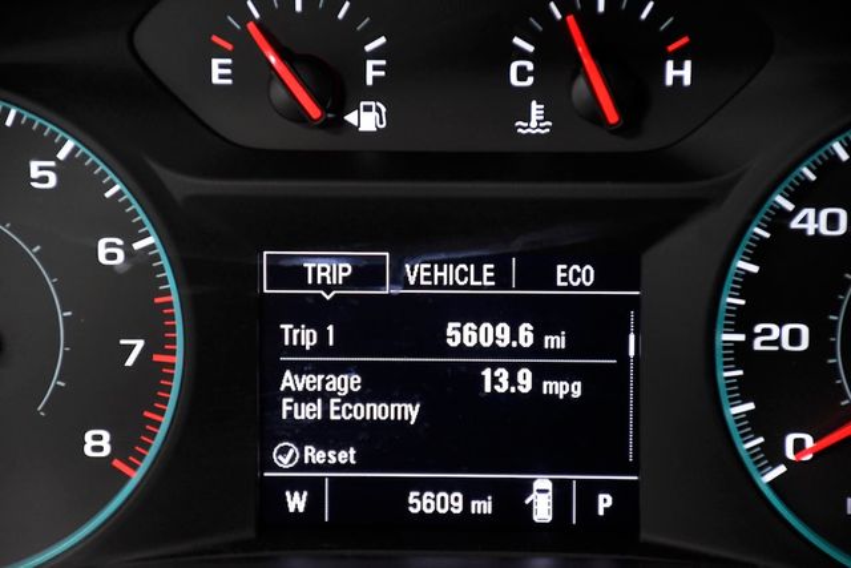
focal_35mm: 210
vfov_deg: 6.5
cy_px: 284
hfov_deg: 9.8
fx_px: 4965
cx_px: 426
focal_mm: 140
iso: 2500
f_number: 5.6
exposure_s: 1/100
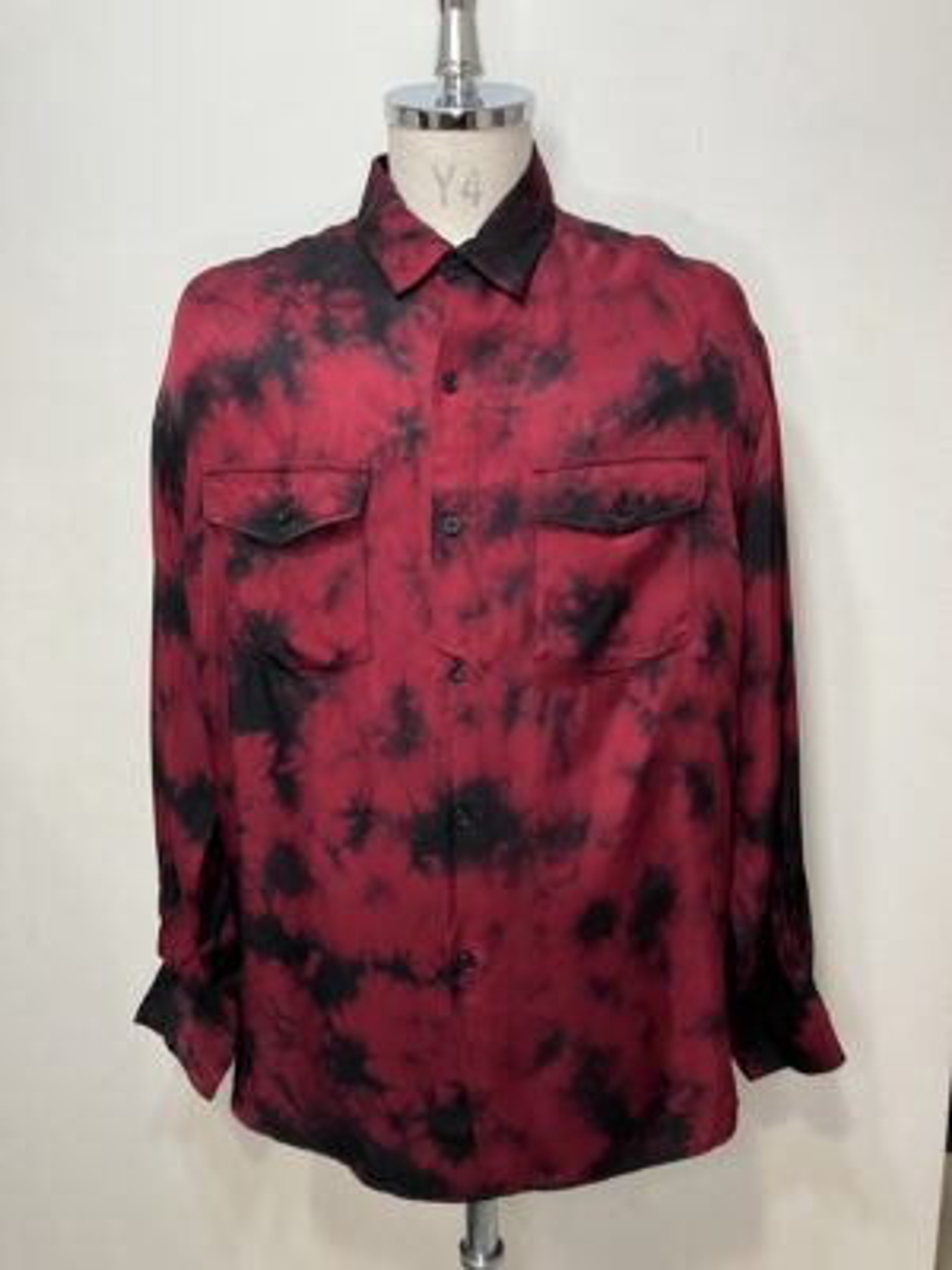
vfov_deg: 63.4
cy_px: 635
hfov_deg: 49.7
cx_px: 476
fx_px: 1027
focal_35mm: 28
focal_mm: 3.99
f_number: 1.8
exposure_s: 1/50
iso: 80
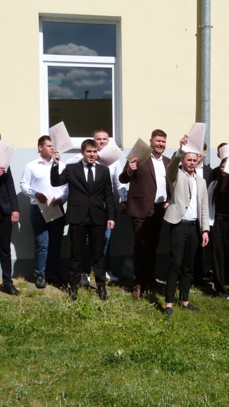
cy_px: 206
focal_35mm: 56
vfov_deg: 37.2
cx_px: 210
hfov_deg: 21.0
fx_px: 604
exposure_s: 1/500
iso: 100
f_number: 5.6
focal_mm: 6.8
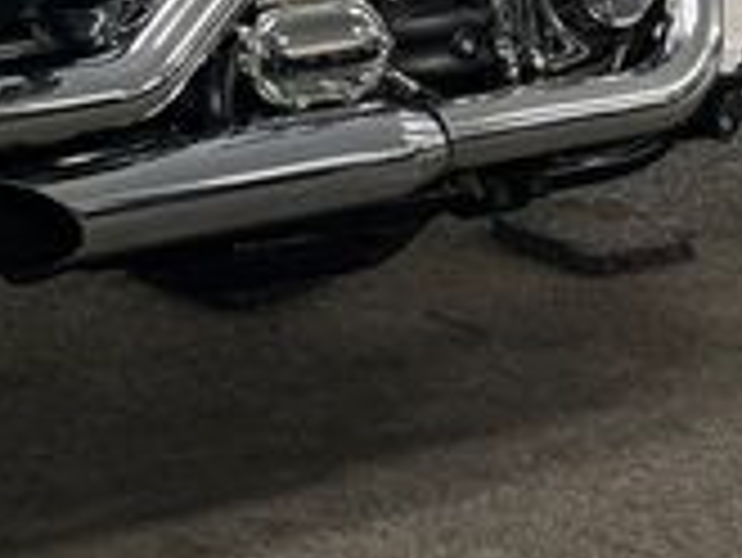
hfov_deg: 18.9
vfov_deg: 13.7
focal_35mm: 101
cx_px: -18
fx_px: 2167
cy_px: -302
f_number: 1.6
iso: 125
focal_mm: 5.1
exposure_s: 1/100
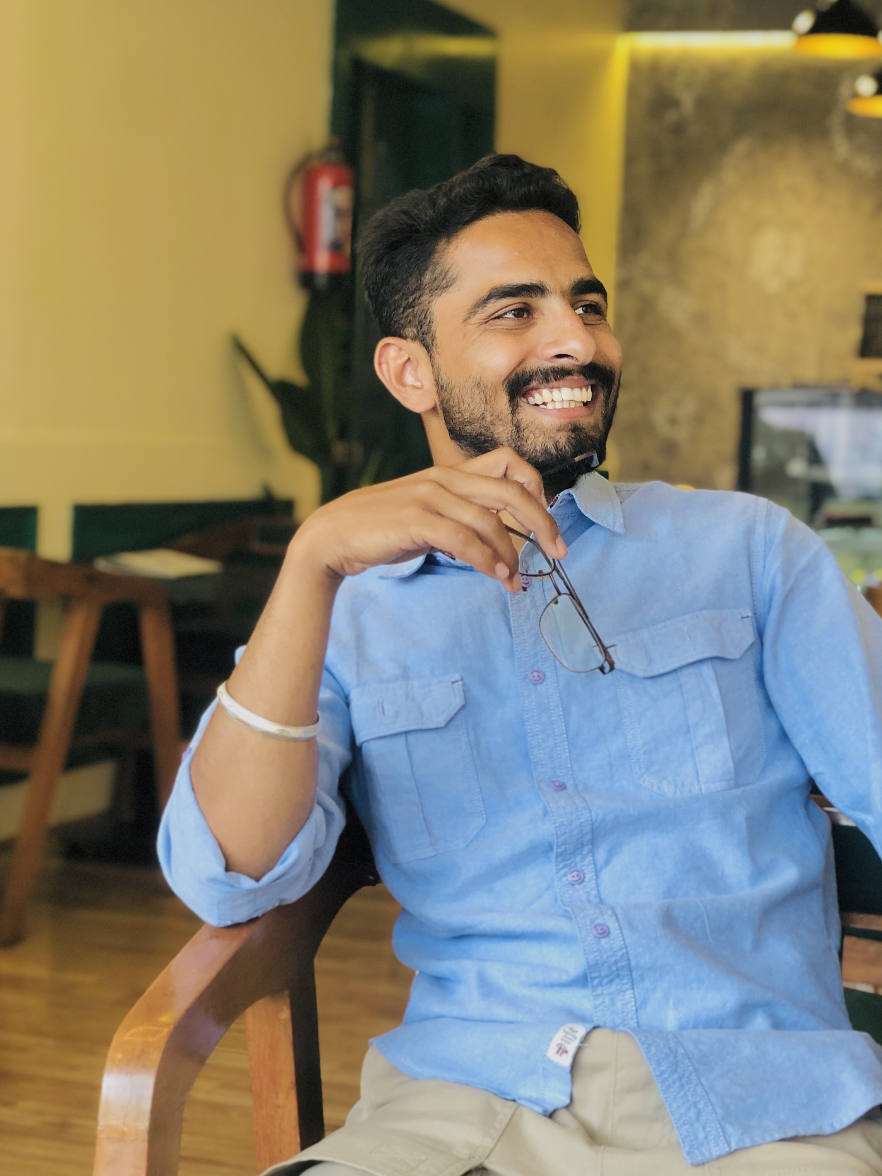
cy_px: 490
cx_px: 572
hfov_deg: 21.2
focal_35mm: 69
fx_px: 2344
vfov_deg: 28.1
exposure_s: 1/50
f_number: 2.4
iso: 32
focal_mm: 6
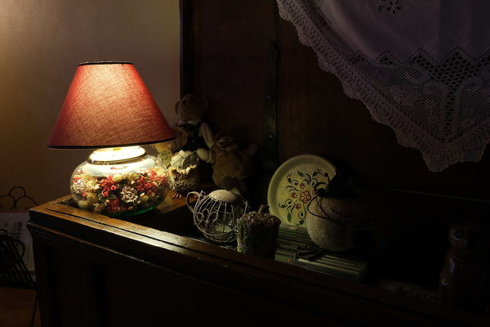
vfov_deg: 42.3
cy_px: 164
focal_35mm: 31
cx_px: 245
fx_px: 422
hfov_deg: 60.3
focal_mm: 20.5
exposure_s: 5
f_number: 22
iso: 160
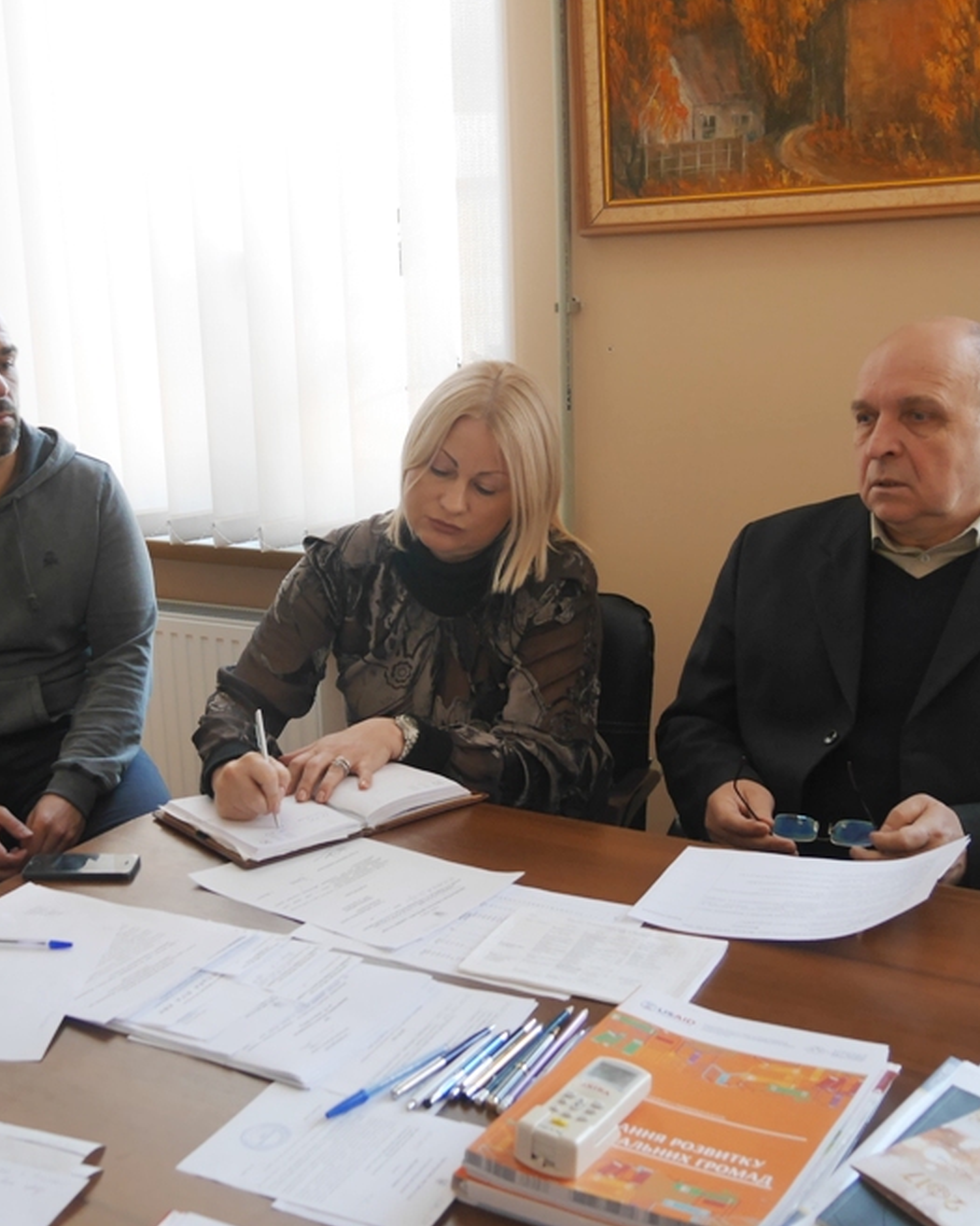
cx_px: 286
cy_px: 594
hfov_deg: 30.5
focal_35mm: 49
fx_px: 1778
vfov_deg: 38.1
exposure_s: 1/60
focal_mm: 17
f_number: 3.7
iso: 500
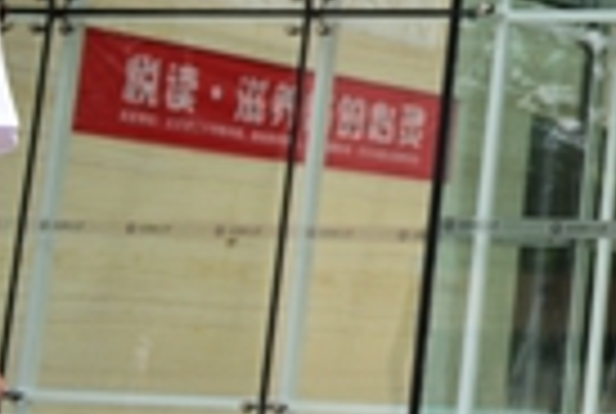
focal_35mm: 149
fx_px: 2555
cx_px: 1358
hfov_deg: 11.8
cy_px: -182
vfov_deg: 9.0
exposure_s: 1/320
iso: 100
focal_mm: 32
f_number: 3.5
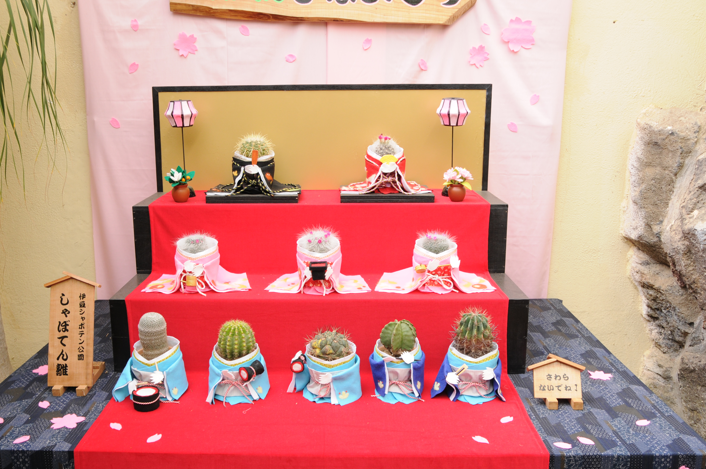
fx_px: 705
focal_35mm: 36
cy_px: 228
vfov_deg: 36.8
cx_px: 319
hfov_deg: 53.1
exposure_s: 1/125
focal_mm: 20
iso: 250
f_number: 4
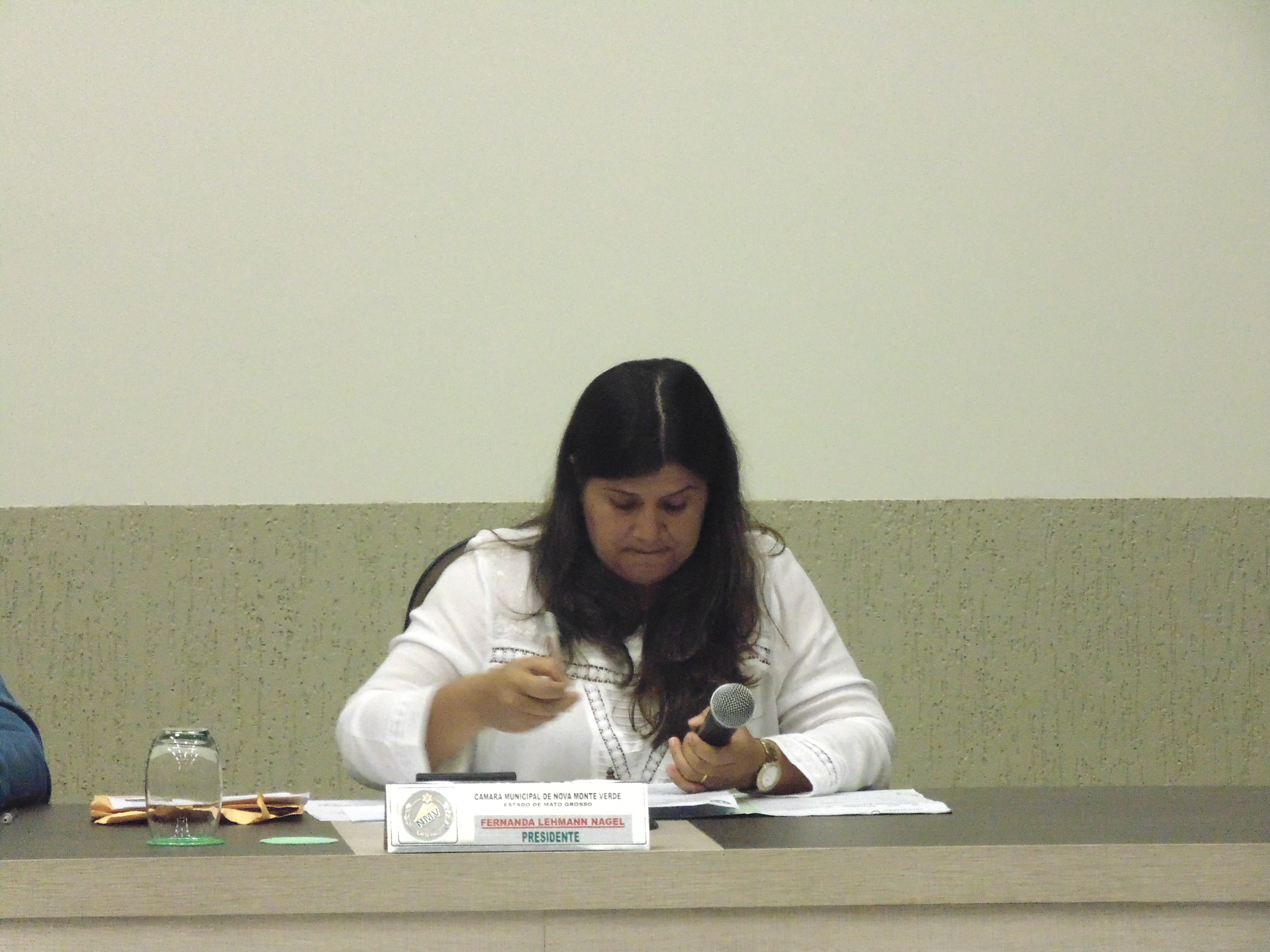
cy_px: 476
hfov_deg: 8.4
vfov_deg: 6.3
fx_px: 8658
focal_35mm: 236
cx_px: 635
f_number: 5.6
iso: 800
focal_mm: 42.3
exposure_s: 1/30
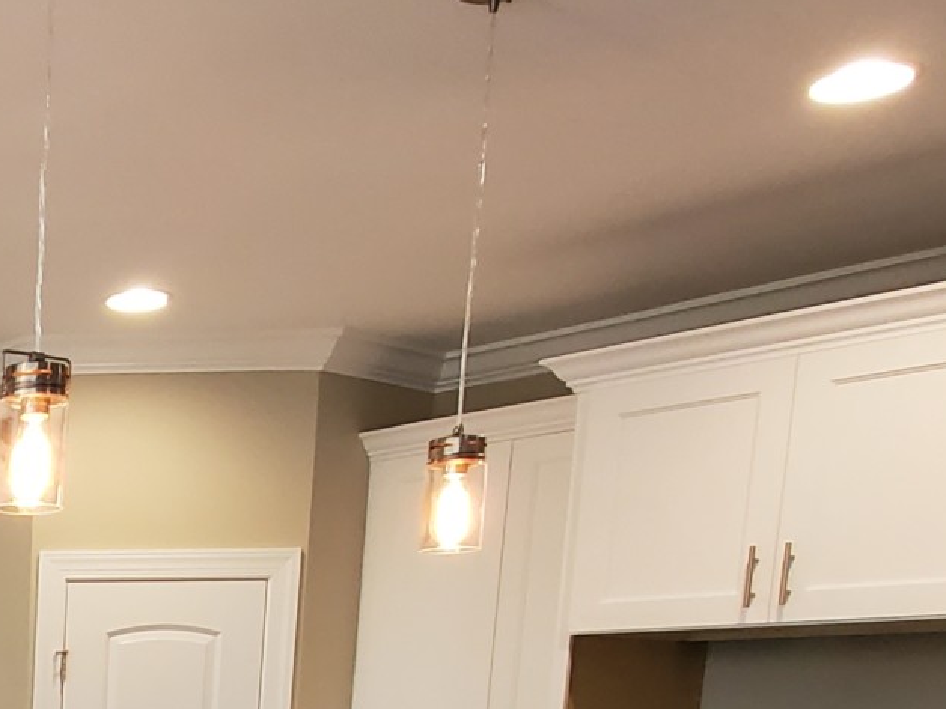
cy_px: 978
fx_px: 1448
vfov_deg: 23.5
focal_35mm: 53
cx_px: -310
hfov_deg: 28.8
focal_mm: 1.8
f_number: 2.2
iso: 250
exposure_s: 1/59
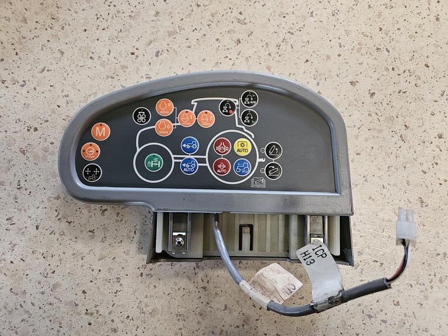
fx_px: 298
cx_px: 224
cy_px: 168
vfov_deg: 58.9
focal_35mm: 23
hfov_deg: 73.9
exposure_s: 1/33.3
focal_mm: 5.4
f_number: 1.8
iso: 500
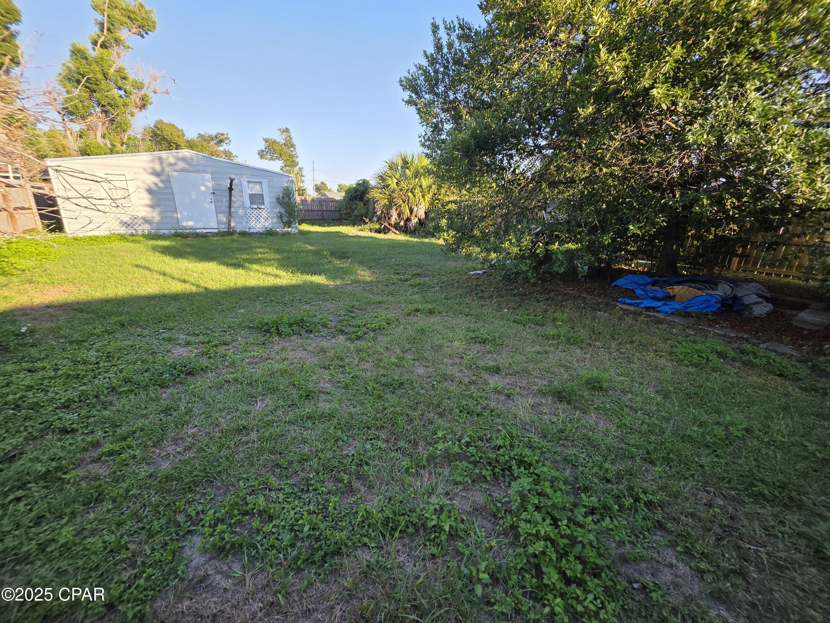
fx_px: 312
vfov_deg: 89.9
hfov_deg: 106.2
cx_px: 415
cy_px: 312
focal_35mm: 13
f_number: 1.9
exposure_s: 1/511
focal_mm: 2.2
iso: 40
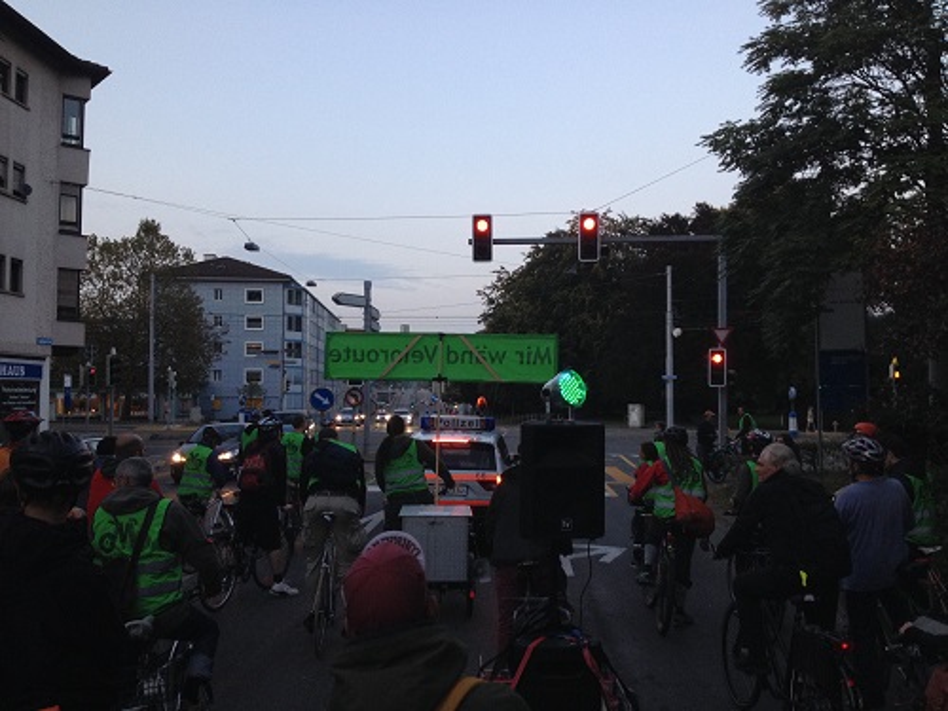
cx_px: 474
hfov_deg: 52.6
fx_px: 959
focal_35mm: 35
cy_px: 356
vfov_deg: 40.7
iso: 80
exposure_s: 1/120
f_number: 2.4
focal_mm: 4.28
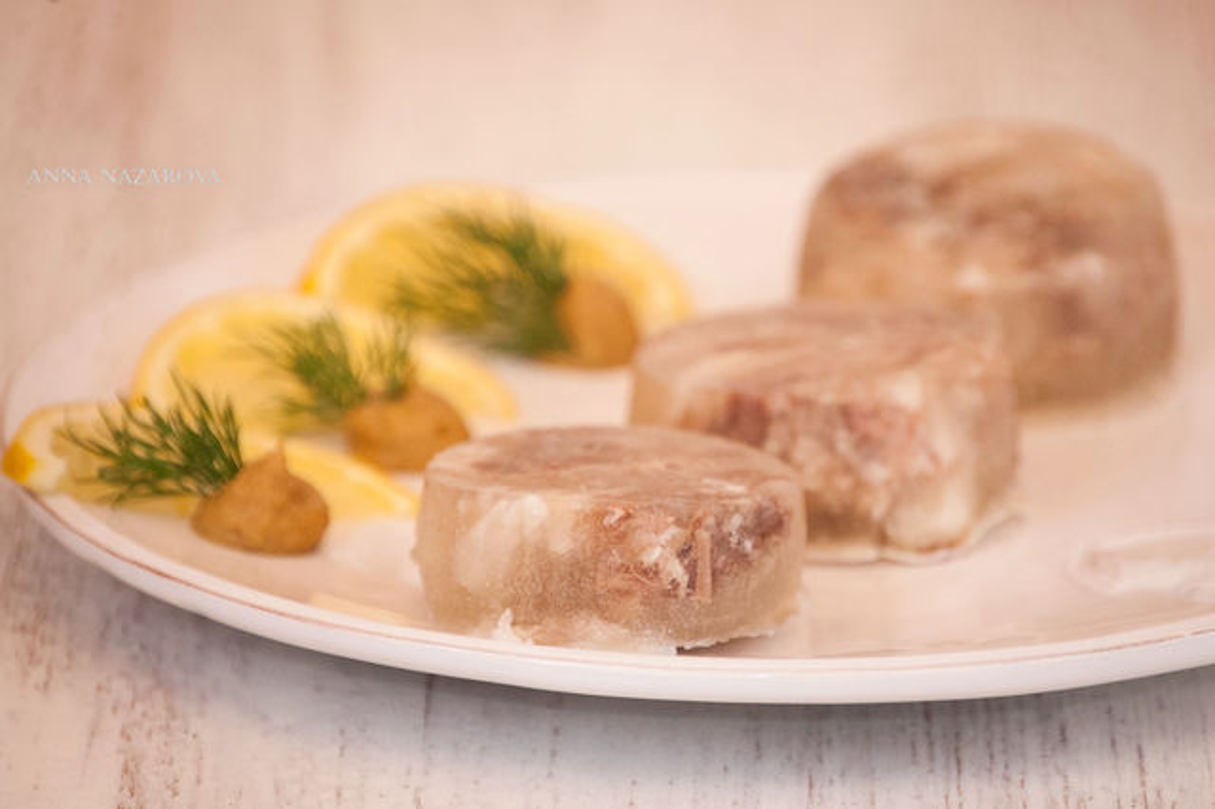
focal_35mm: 300
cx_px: 608
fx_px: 10119
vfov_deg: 4.6
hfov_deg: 6.9
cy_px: 404
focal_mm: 200
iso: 1600
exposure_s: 1/60
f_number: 5.6
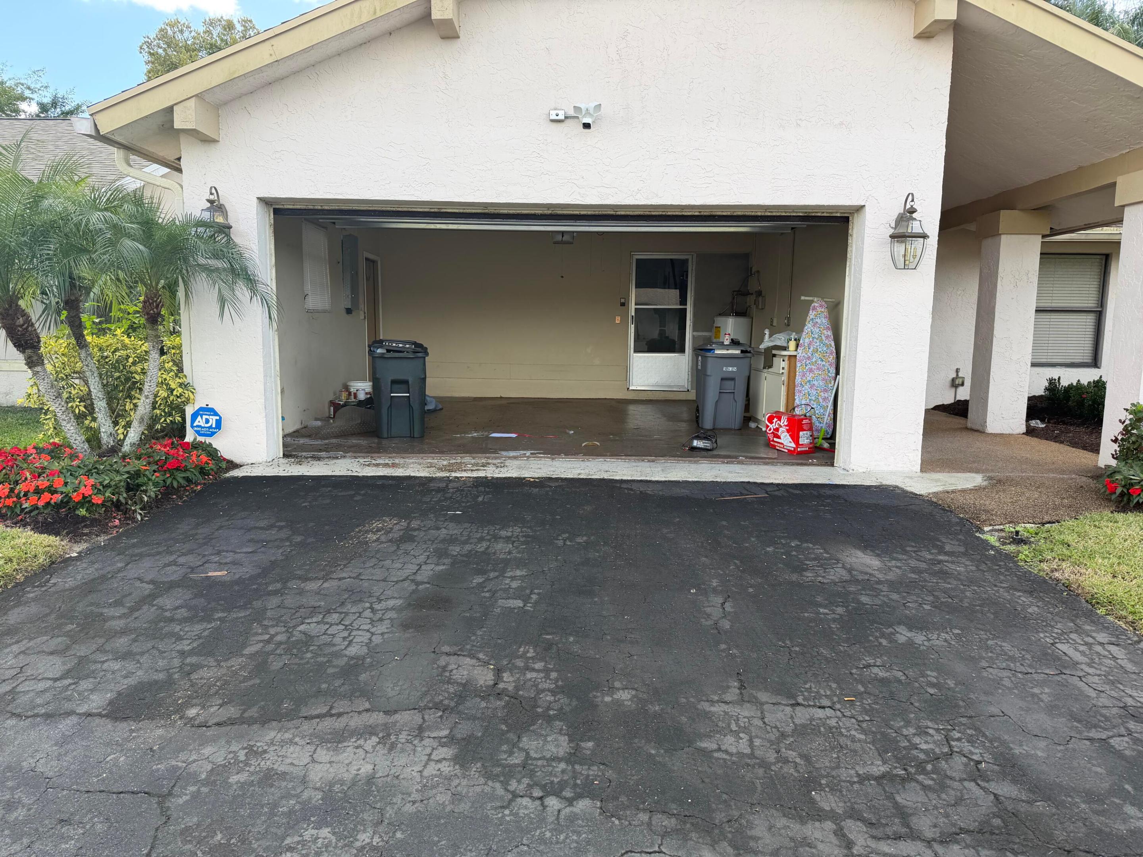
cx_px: 572
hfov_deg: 71.6
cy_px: 428
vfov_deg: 56.8
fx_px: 792
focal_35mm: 24
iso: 80
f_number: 1.78
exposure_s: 1/888
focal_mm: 6.76
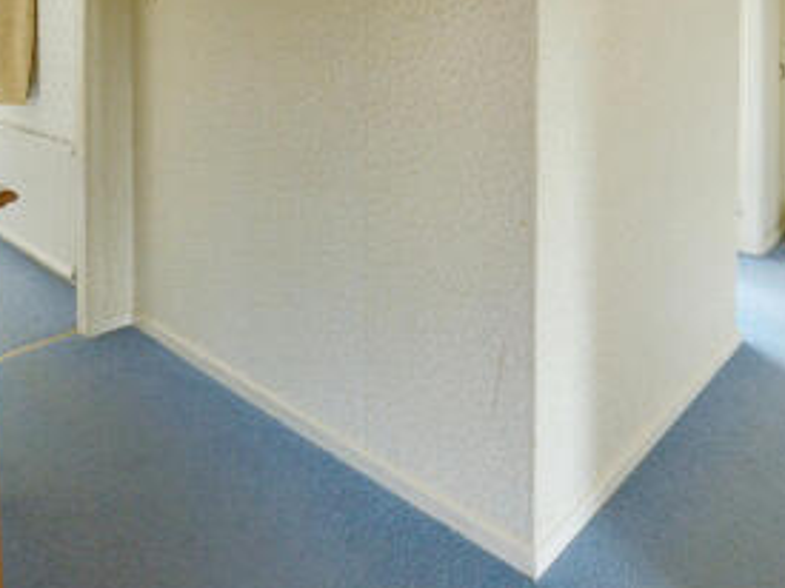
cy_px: 193
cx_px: 522
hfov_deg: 67.5
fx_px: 567
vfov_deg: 53.7
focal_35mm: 25
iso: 1000
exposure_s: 1/15
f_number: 8
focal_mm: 10
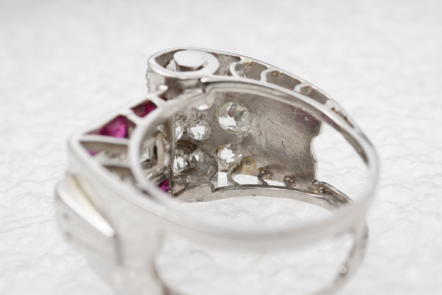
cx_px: 221
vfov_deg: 29.9
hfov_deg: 43.6
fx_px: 552
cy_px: 148
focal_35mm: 45
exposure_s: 1/125
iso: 640
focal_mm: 30
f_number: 22
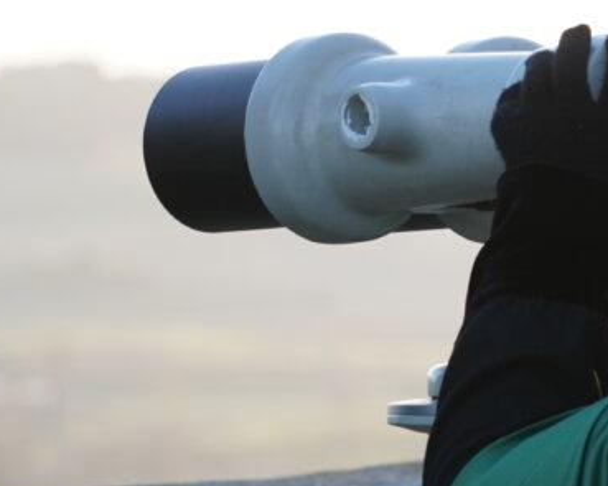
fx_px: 9042
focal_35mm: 503
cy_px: 281
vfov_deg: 3.1
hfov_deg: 3.8
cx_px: 743
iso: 200
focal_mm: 103
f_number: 5.6
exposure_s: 1/160
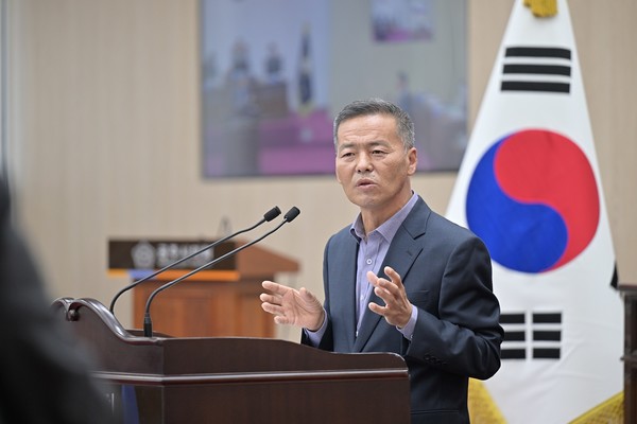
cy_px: 212
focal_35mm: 180
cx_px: 318
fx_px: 3185
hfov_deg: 11.4
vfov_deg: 7.6
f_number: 2.8
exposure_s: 1/320
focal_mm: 180
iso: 800
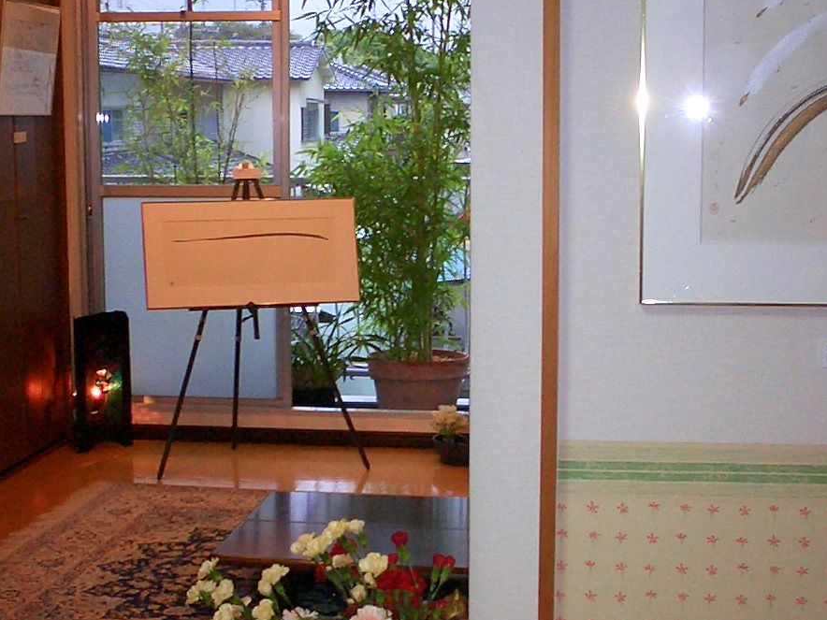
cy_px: 387
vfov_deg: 21.9
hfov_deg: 28.9
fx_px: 1601
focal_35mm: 67
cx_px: 463
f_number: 3.5
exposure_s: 1/40
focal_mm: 5.6
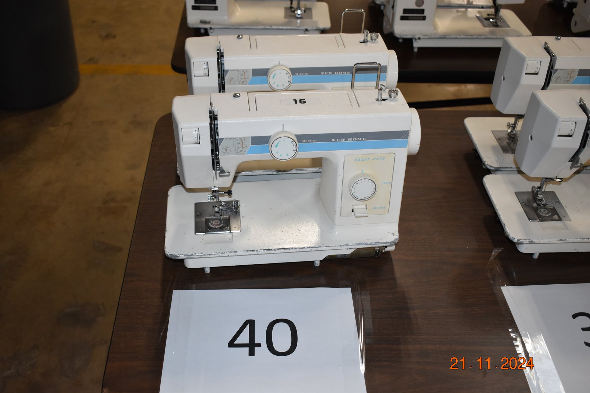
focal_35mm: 38
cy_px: 196
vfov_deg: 35.5
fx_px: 614
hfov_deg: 51.3
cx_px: 295
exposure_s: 1/125
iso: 800
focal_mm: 25
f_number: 4
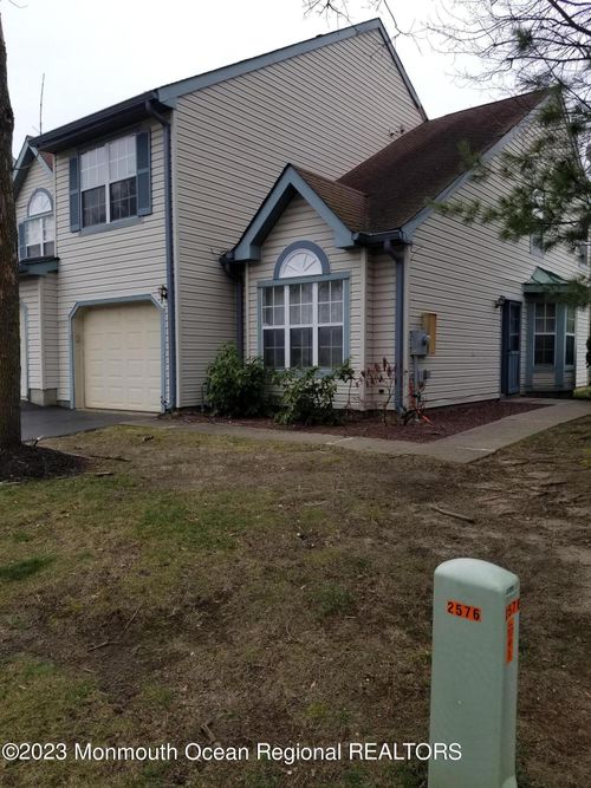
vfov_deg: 67.3
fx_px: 592
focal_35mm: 26
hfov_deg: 53.0
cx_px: 296
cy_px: 394
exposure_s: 1/752
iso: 50
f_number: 1.7
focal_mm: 4.25
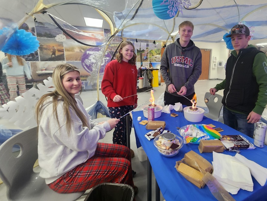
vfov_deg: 77.3
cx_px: 163
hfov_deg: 93.0
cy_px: 82
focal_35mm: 16
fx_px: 123
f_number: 2.2
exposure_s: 1/30
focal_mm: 2.2
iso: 400
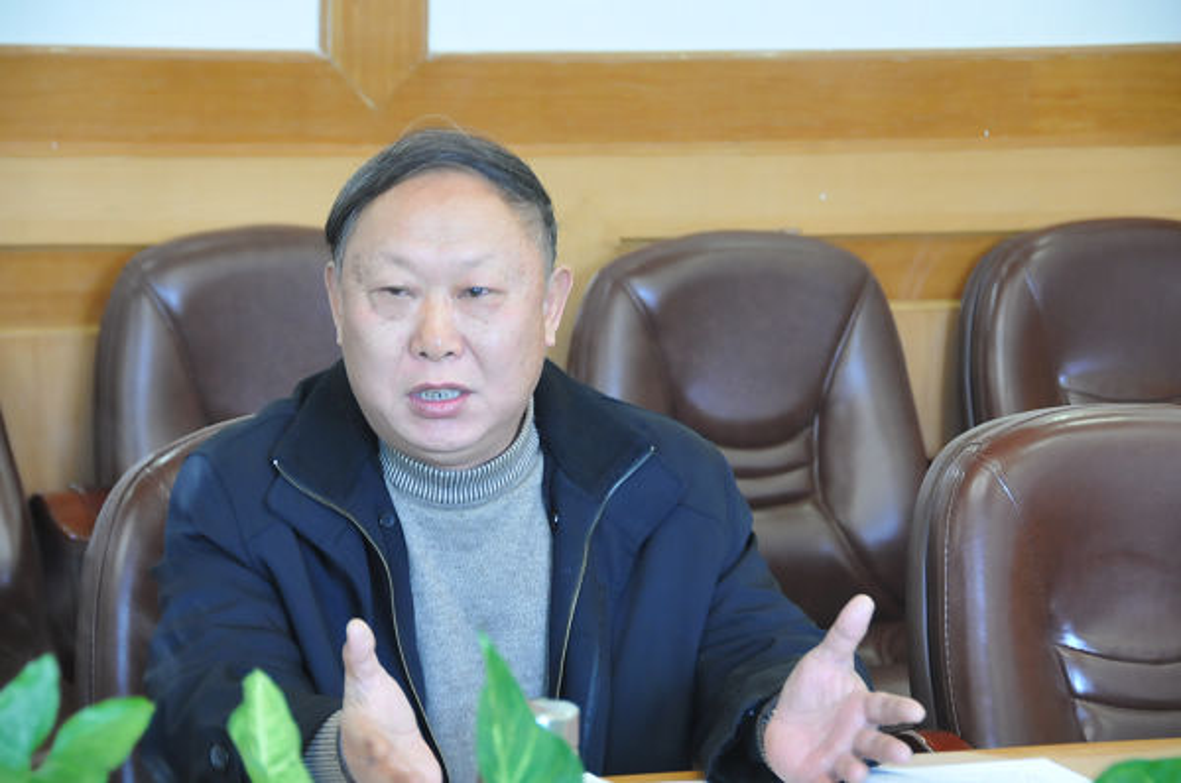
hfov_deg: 17.1
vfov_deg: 11.4
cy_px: 392
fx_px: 3930
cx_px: 590
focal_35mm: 120
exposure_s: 1/13
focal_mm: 80
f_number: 5
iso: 1600
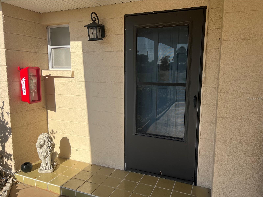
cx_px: 132
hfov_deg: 67.3
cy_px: 98
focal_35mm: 26
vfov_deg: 53.1
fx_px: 198
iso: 50
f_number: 1.6
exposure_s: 1/2309
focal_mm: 5.1
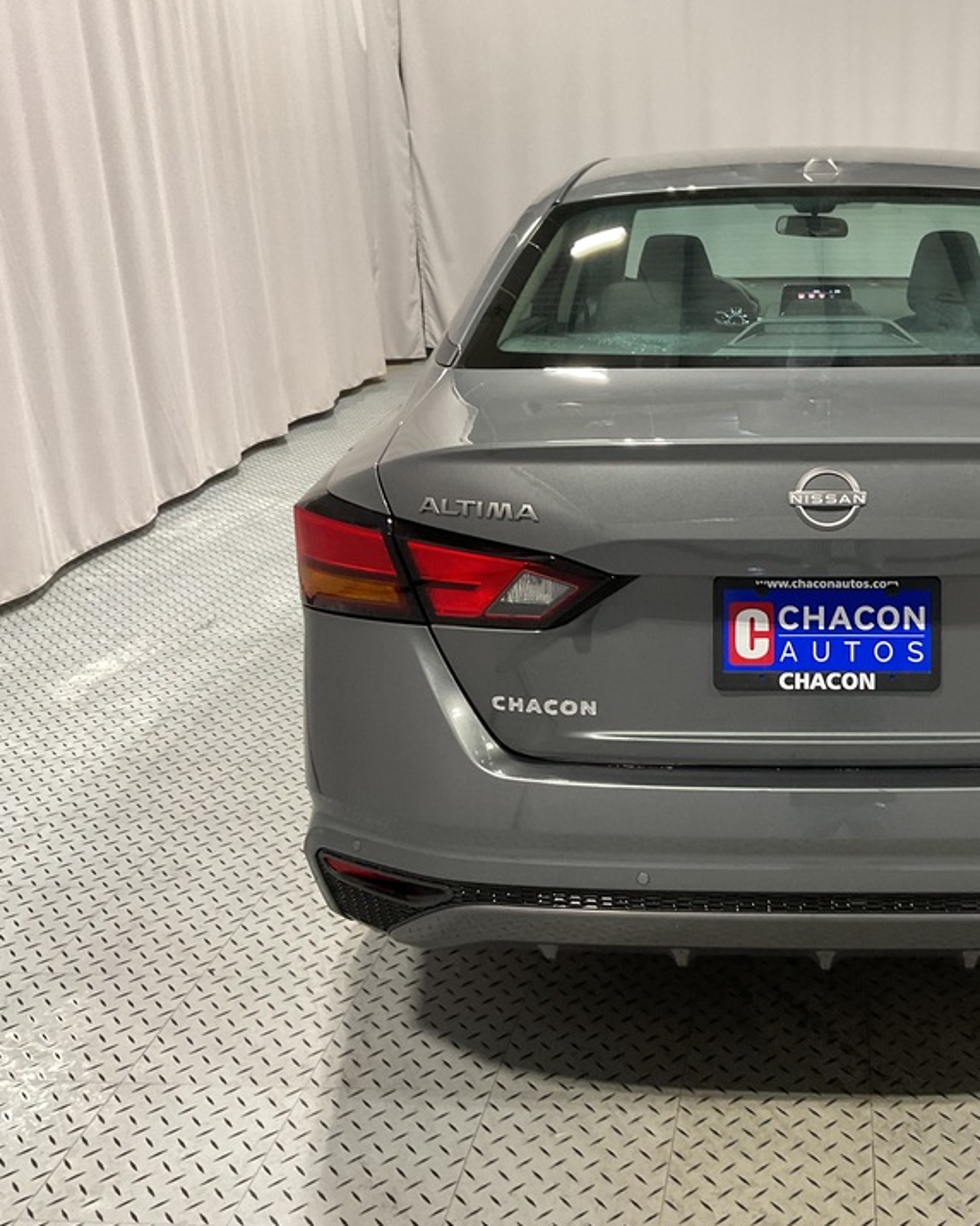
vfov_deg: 47.9
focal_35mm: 38
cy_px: 612
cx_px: 780
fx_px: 1378
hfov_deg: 37.8
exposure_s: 1/60
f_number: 1.8
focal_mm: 3
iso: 80
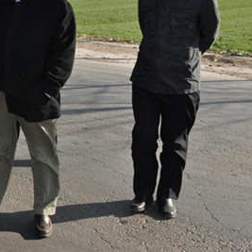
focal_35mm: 67
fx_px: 552
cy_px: 62
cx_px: 4
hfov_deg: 24.6
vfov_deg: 25.4
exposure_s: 1/200
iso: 1000
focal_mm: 22
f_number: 20
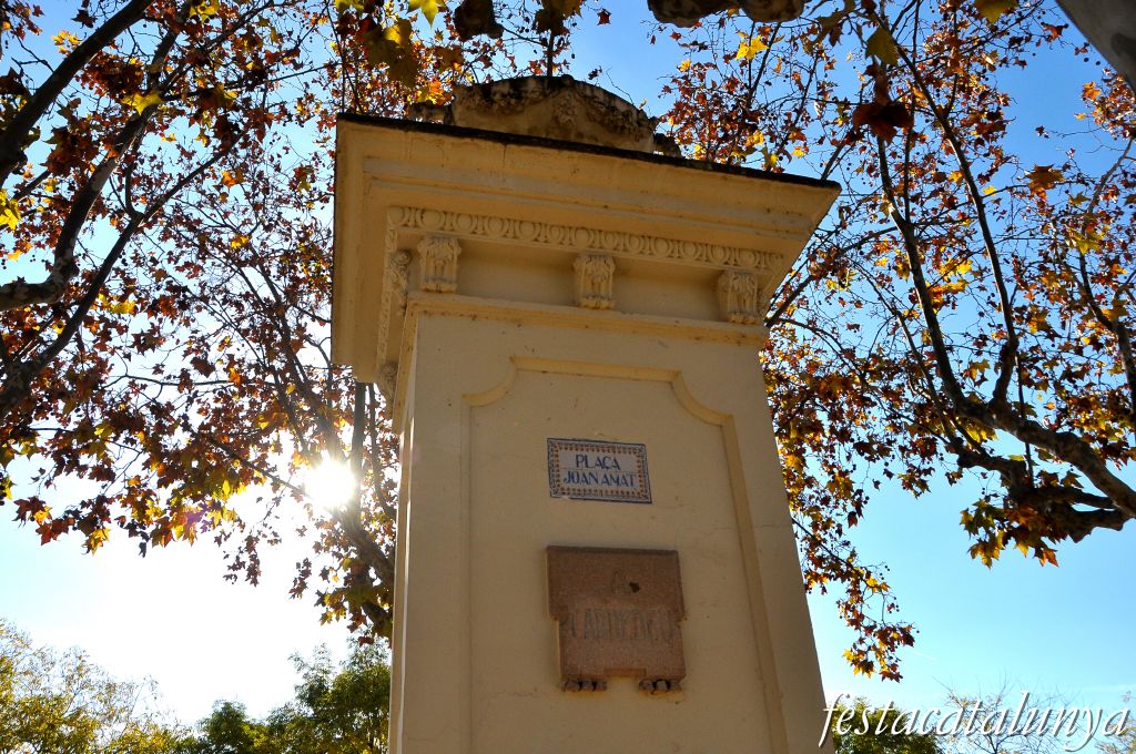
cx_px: 568
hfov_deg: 67.4
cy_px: 377
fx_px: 851
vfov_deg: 47.8
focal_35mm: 27
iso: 320
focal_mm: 18
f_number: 7.1
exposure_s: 1/1250
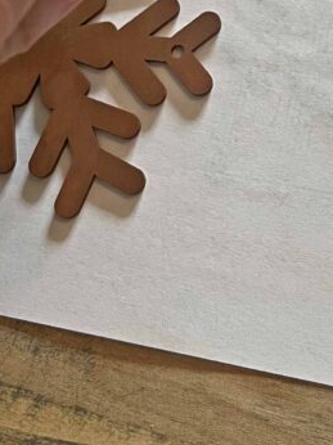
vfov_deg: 24.3
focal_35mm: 77
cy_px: 12
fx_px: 989
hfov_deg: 19.1
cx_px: 222
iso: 160
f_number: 1.5
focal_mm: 5.7
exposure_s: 1/60
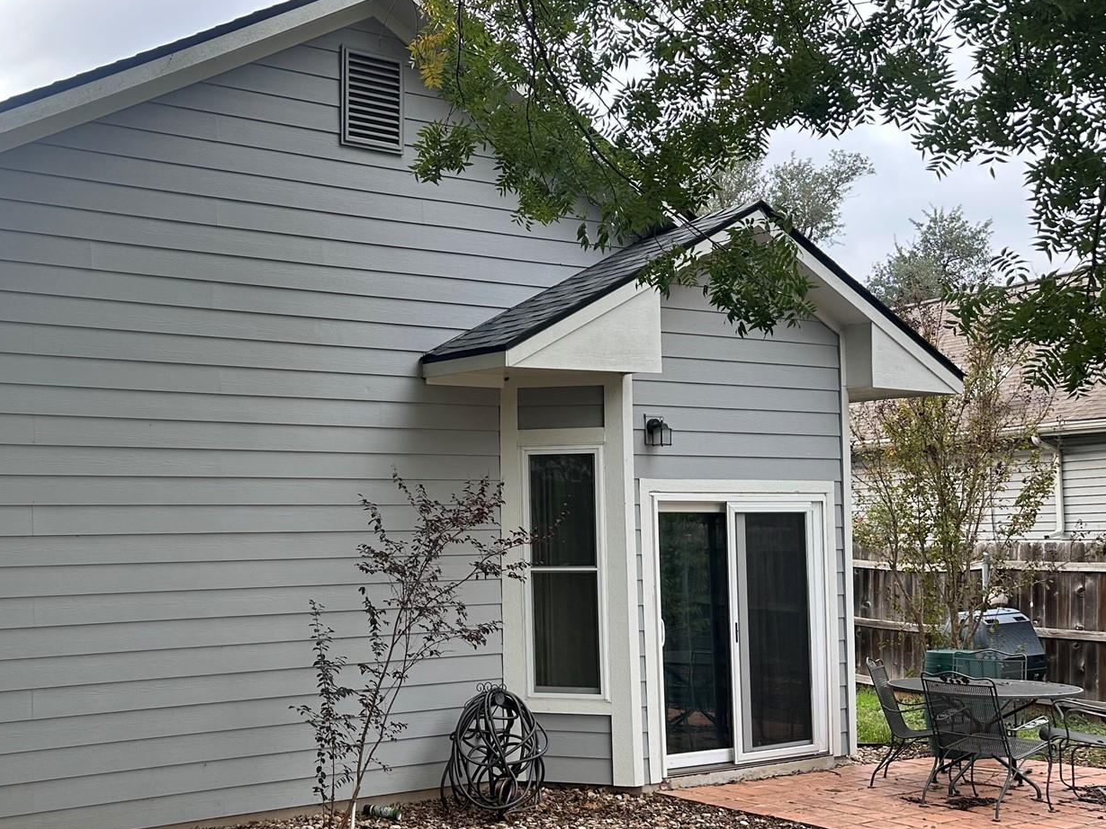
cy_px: 494
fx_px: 1278
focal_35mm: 40
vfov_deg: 35.8
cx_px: 308
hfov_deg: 45.5
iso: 80
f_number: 1.78
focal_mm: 6.86
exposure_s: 1/406
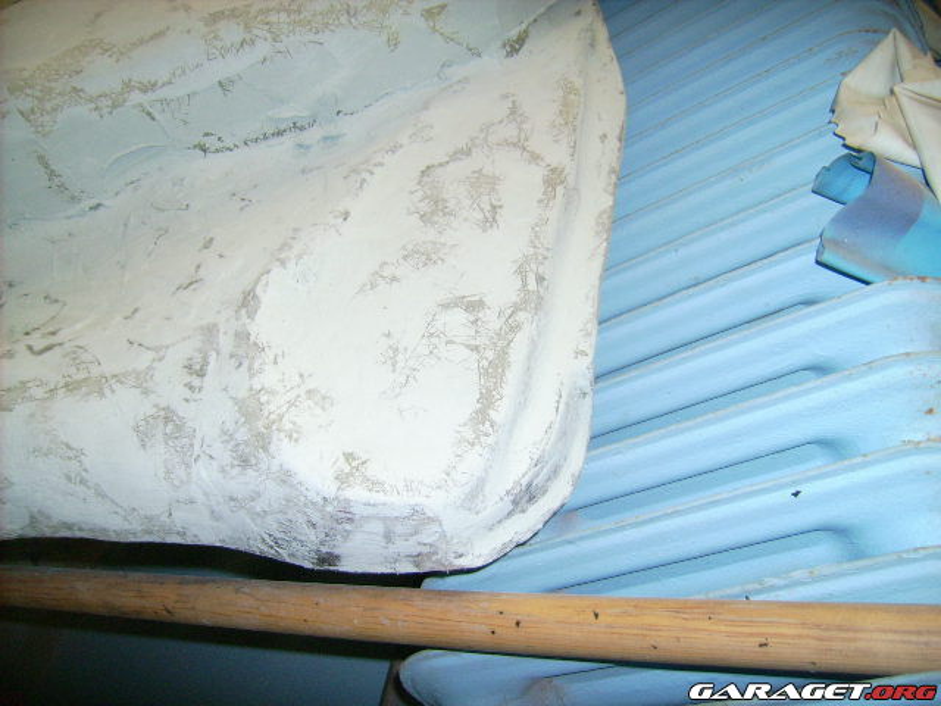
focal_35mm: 35
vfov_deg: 40.7
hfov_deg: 52.6
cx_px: 470
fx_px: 951
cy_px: 353
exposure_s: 1/60
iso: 100
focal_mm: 5.95
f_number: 2.8
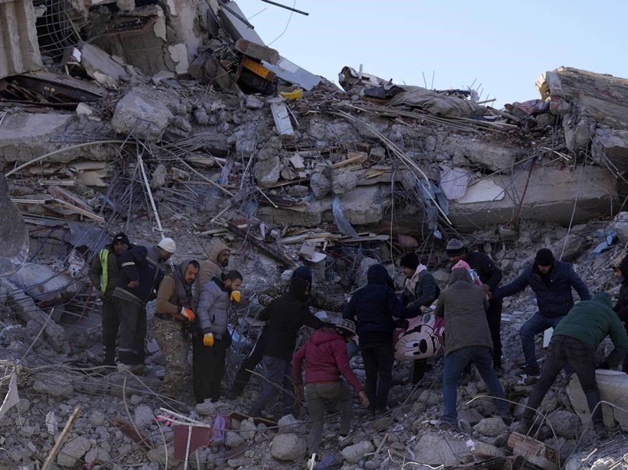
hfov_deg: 23.6
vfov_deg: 17.8
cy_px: 237
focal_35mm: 83
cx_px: 350
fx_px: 1505
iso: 200
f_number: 4
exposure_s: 1/1000
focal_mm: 76
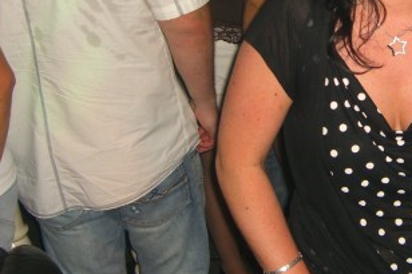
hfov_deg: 25.7
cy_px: 67
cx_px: 345
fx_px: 881
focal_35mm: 77
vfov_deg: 17.6
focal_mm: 7.9
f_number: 2.8
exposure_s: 1/60
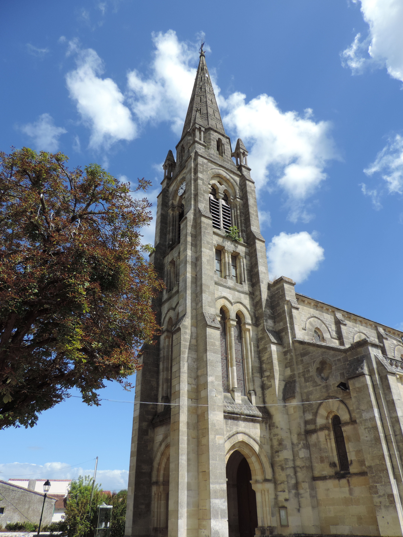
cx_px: 202
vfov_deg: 71.6
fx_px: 373
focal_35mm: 24
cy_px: 268
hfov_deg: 56.8
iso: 80
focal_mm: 4.3
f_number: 3
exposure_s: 1/1250
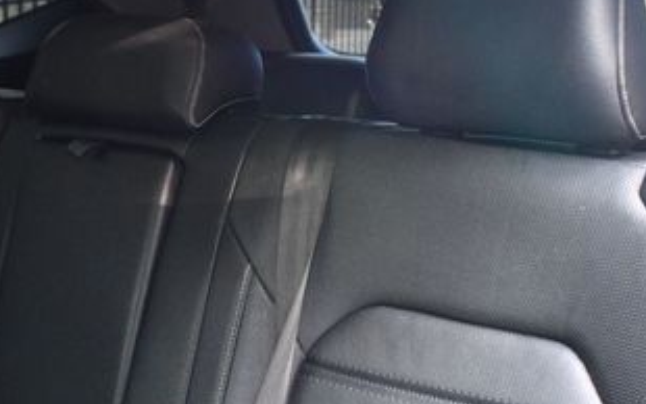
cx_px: 252
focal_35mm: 63
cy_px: 300
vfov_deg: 20.5
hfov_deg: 32.3
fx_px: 1110
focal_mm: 20
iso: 3200
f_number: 3.5
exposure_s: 1/60
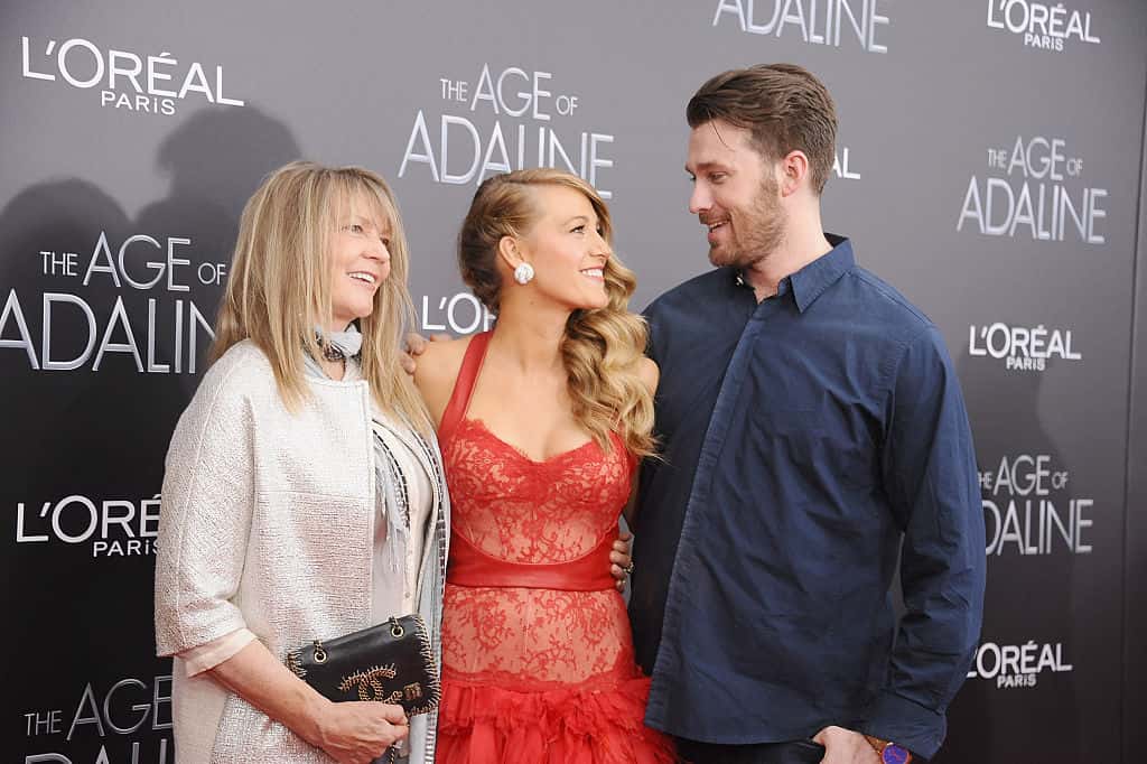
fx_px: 2612
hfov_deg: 24.8
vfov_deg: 16.6
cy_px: 382
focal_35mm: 82
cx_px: 574
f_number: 5.6
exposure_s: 1/160
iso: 2000
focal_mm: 82
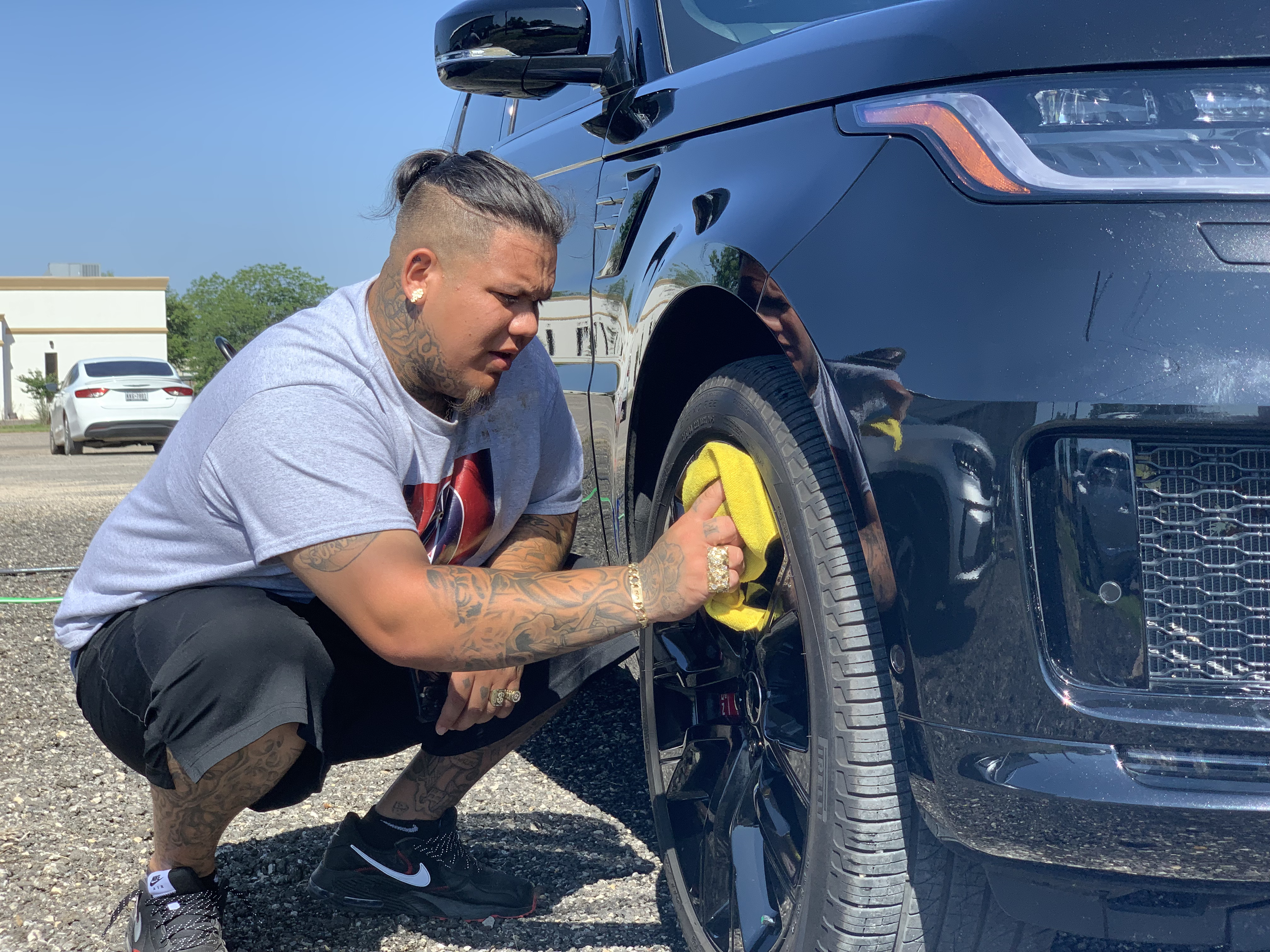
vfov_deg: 28.0
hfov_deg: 36.8
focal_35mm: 52
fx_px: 1908
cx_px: 635
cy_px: 476
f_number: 2.4
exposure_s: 1/623
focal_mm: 6
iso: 16
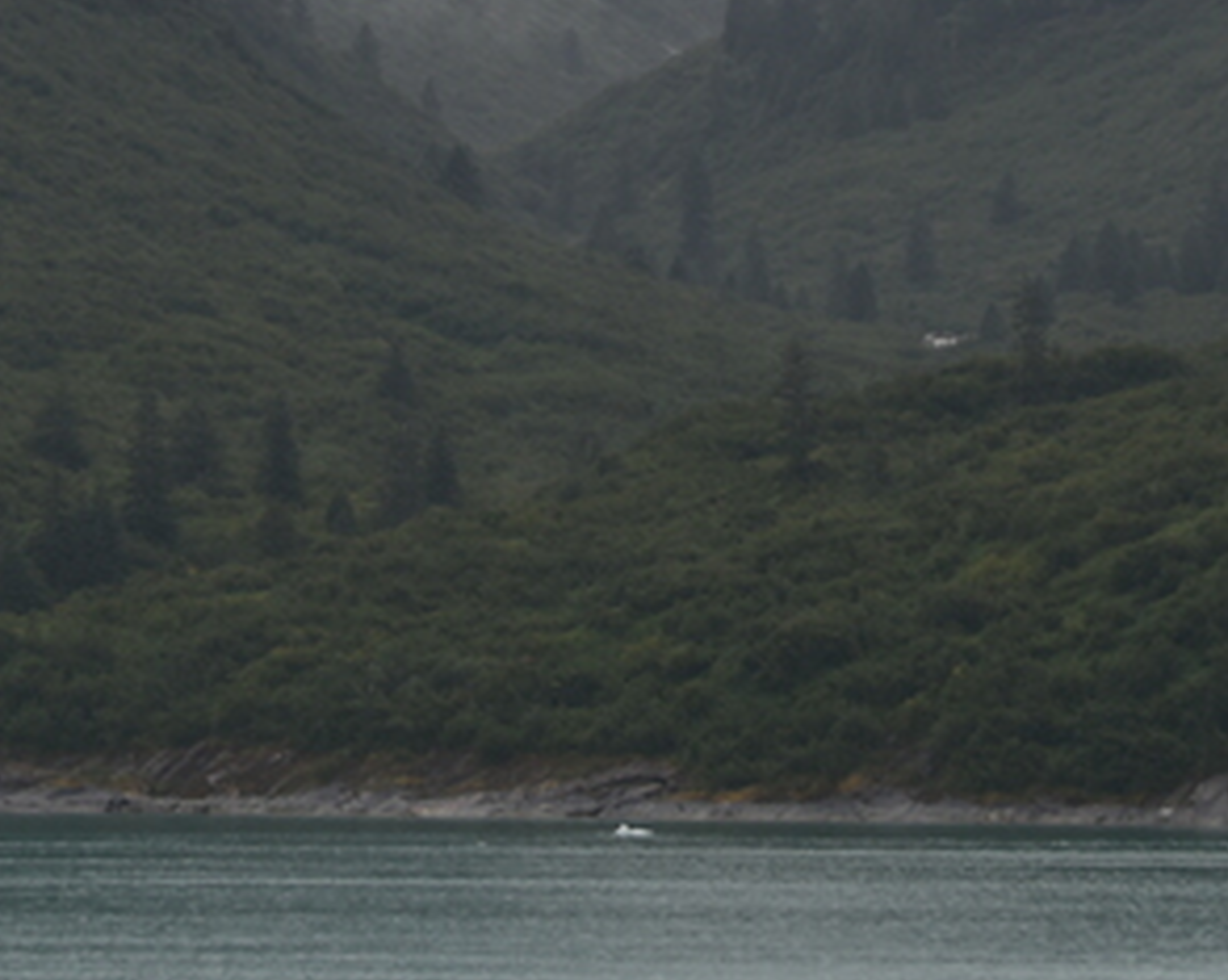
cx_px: 725
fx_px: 8644
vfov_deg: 6.4
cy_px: -683
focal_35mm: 238
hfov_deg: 8.1
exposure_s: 1/125
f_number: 5.6
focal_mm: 58
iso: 100
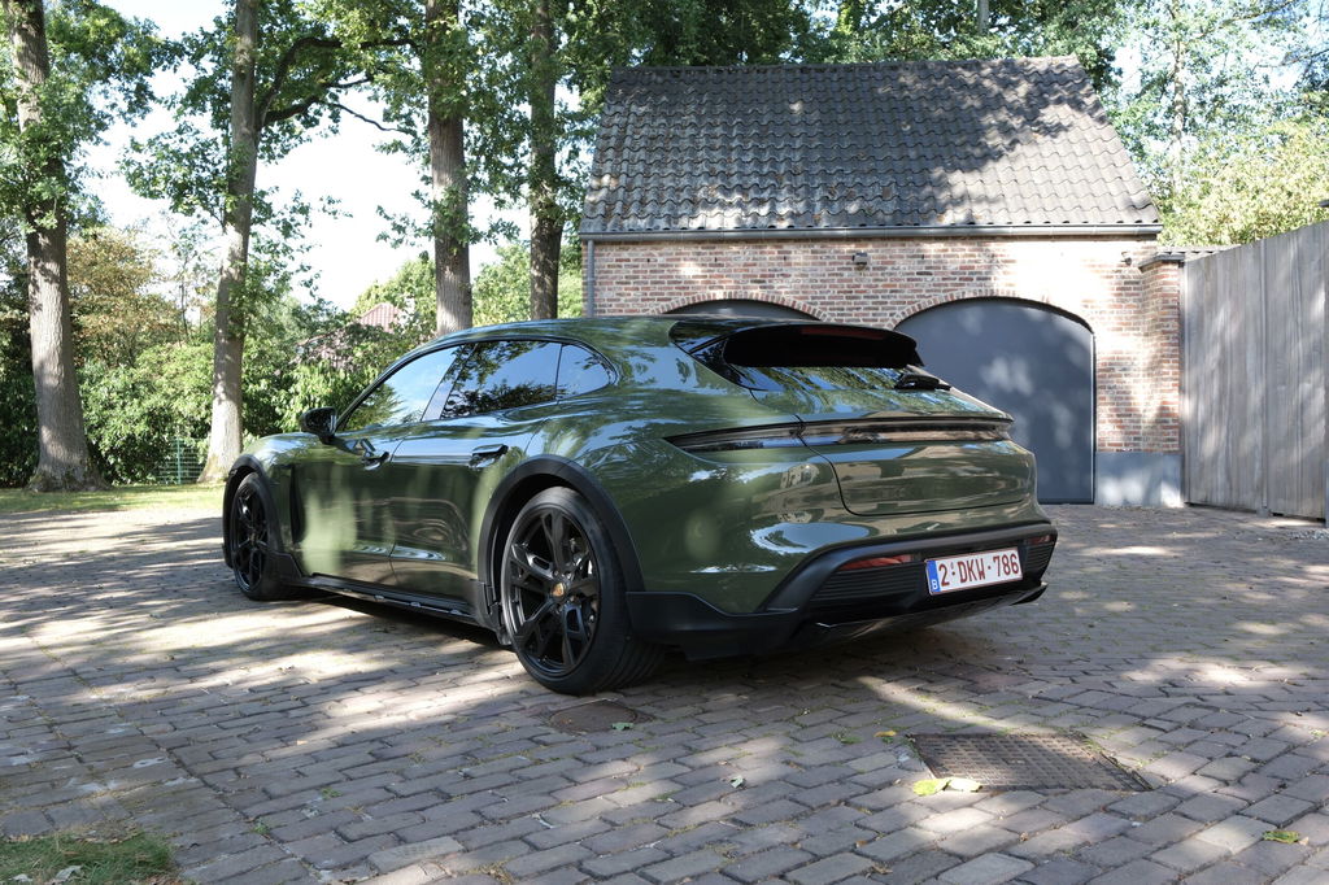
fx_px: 886
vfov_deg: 53.1
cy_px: 442
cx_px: 664
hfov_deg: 73.8
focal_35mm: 24
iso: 125
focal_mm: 16
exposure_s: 1/56
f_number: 5.6
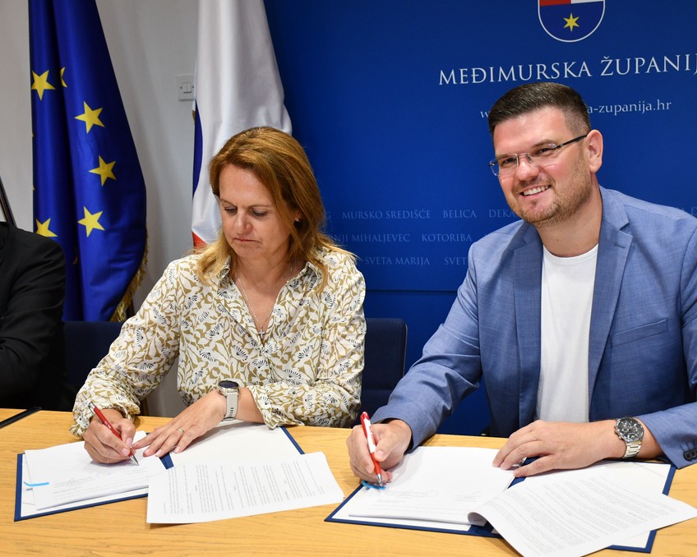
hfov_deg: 36.6
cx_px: 400
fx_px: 1052
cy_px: 279
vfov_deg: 29.7
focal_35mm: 51
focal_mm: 30
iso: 1250
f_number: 4
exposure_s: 1/125
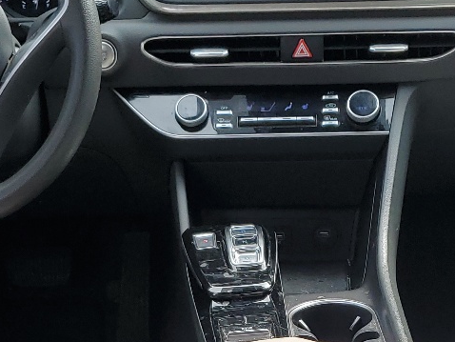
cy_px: 426
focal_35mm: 87
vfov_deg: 16.2
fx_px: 1144
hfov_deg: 22.5
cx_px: 270
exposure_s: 1/526
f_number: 1.5
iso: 50
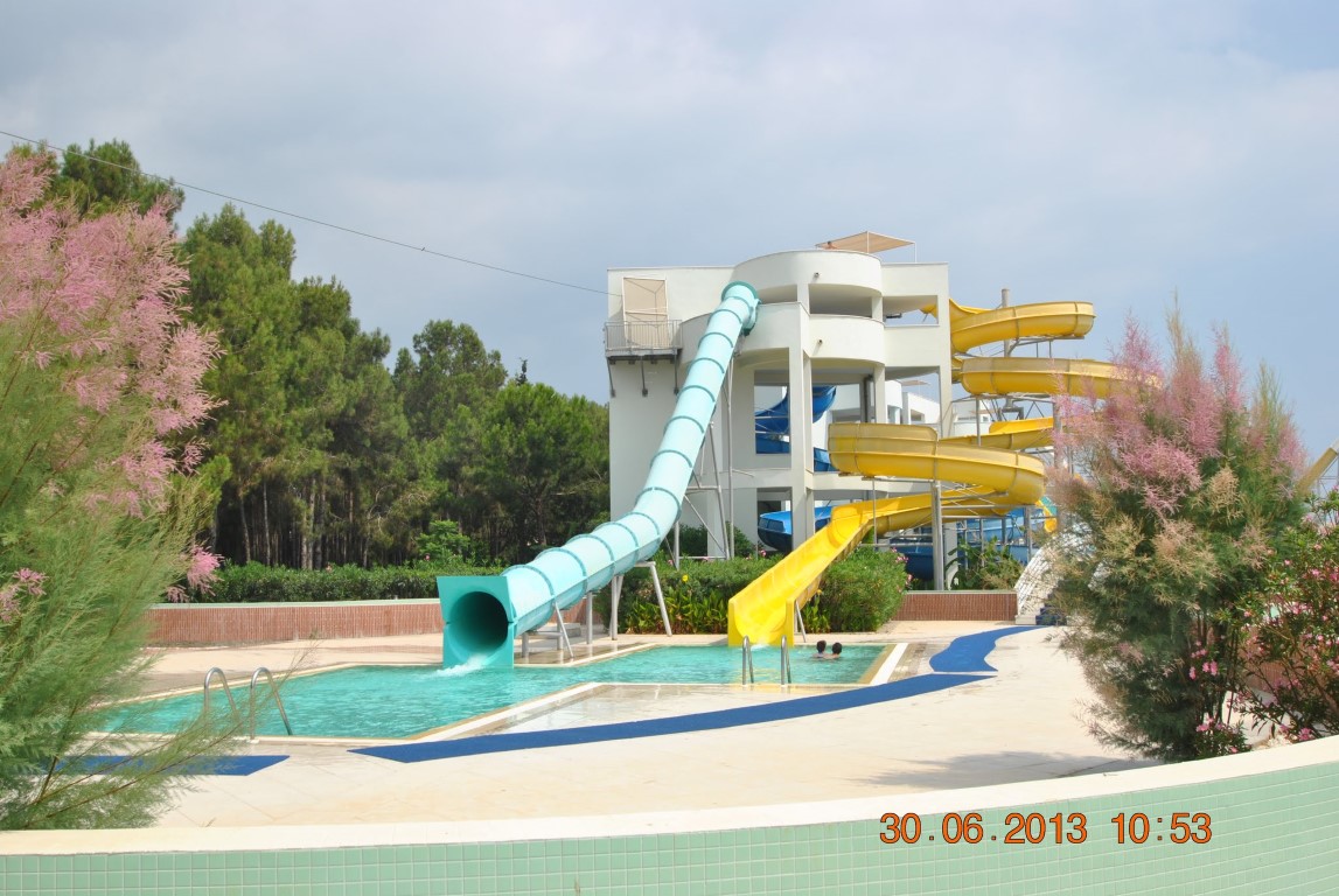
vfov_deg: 37.0
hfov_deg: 53.1
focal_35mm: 36
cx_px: 670
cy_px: 448
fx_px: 1341
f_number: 10
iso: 100
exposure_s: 1/200
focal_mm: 24
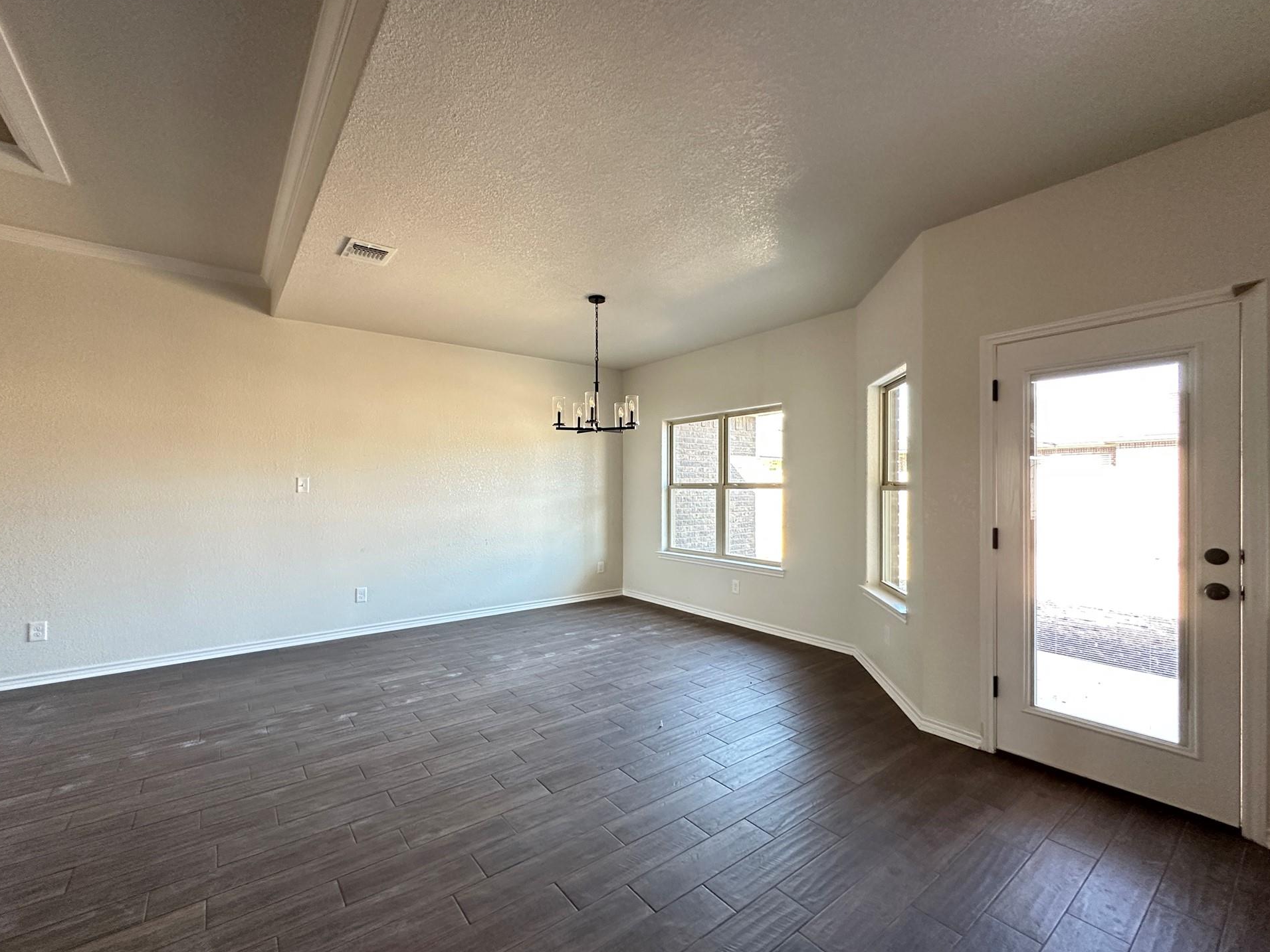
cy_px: 490
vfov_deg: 81.7
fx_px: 550
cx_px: 619
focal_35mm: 15
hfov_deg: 98.1
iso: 320
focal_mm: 2.22
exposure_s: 1/95
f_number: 2.2
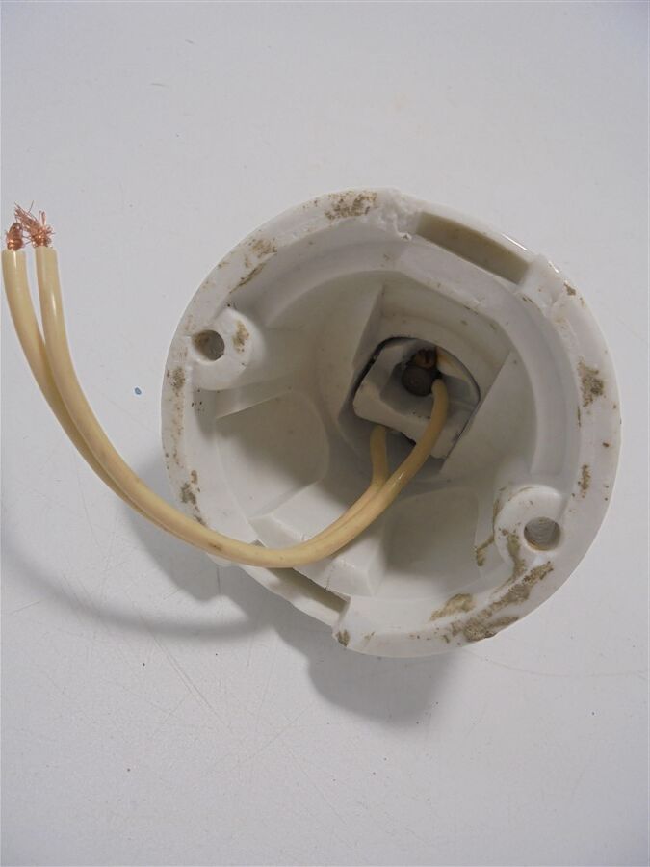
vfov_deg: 67.3
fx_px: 651
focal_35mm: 26
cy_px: 434
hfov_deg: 53.1
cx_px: 325
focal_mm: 4.6
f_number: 3.5
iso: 100
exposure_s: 1/100
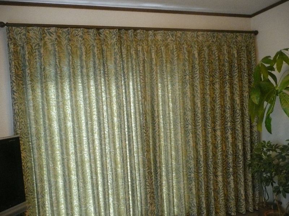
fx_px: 234
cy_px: 108
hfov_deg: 63.4
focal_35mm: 28
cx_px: 144
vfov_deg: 49.7
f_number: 3.3
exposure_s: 1/20
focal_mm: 4.6
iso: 400
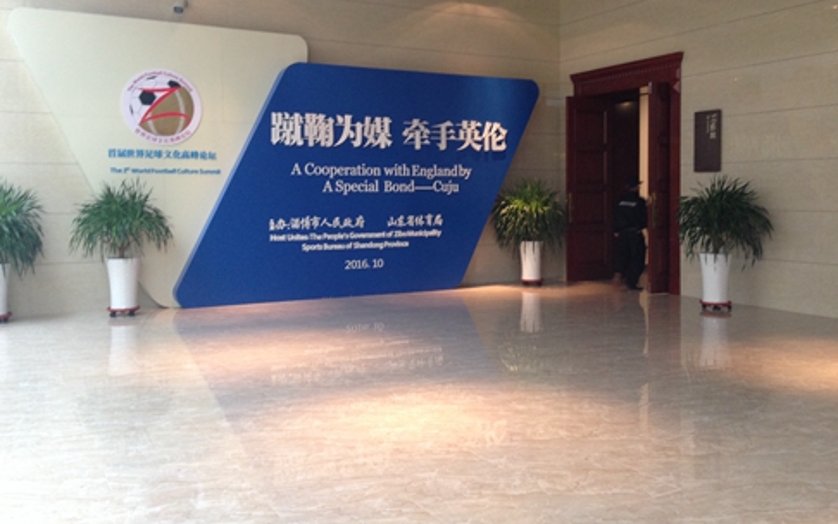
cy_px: 215
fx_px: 822
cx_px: 416
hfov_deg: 54.0
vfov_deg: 35.3
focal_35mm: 36
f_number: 2.4
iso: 100
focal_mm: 4.12
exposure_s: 1/20
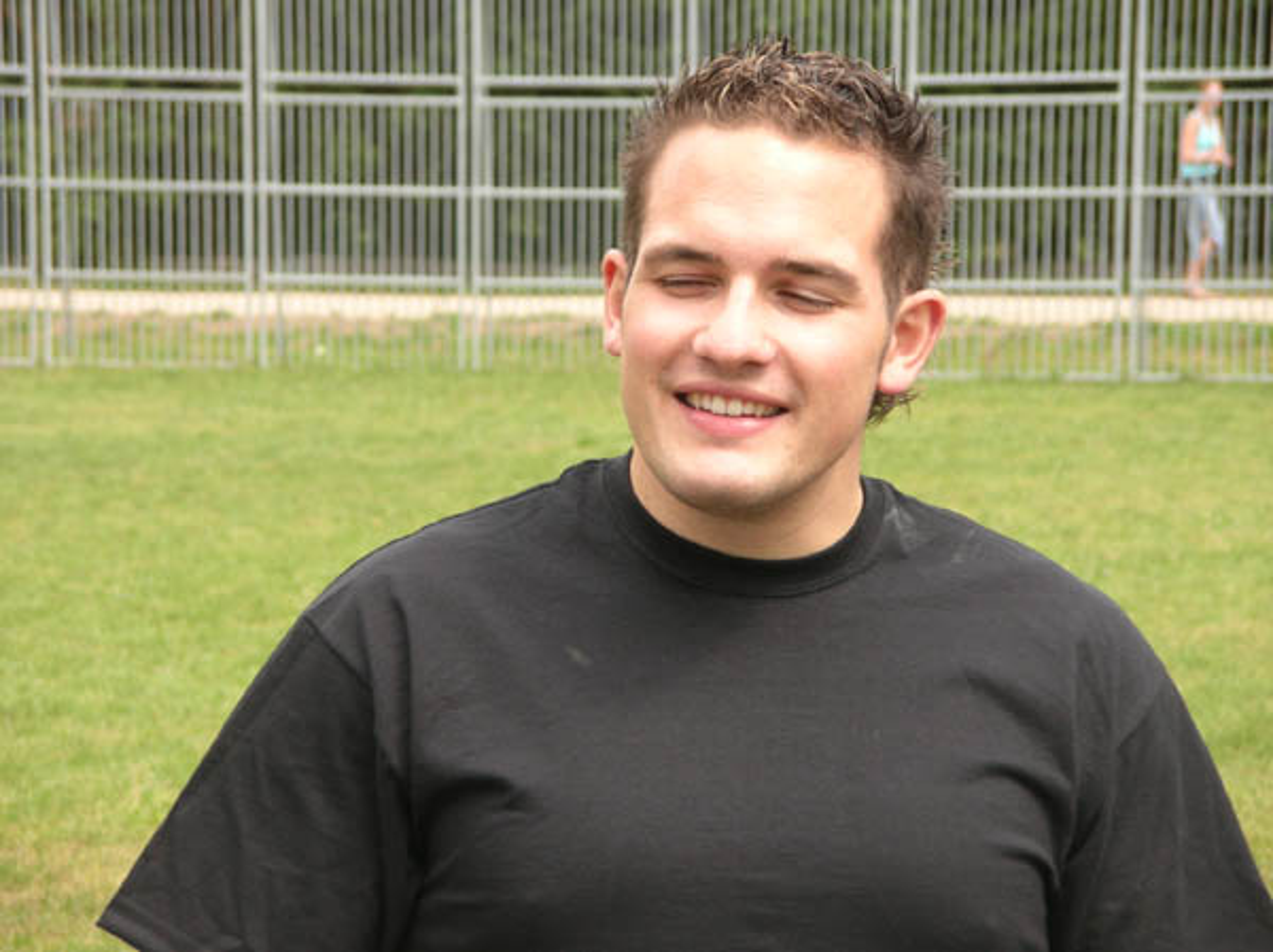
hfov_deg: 8.4
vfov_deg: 6.3
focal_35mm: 235
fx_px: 8635
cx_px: 636
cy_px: 476
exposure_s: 1/144
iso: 50
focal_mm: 38.8
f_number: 4.1
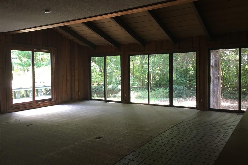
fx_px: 214
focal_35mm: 31
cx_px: 127
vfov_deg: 42.3
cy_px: 79
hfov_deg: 60.3
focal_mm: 4.15
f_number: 2.2
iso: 32
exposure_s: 1/15
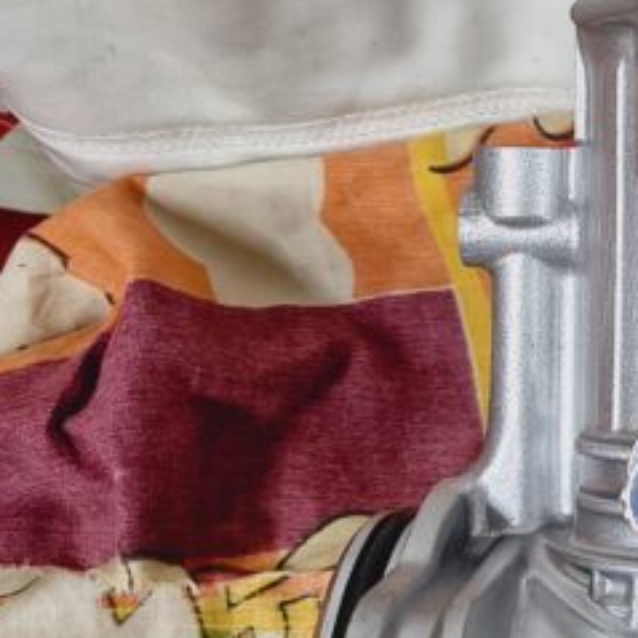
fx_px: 1418
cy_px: 270
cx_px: 950
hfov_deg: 21.4
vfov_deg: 25.3
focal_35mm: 68
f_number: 1.8
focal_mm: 5.56
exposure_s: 1/50
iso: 914
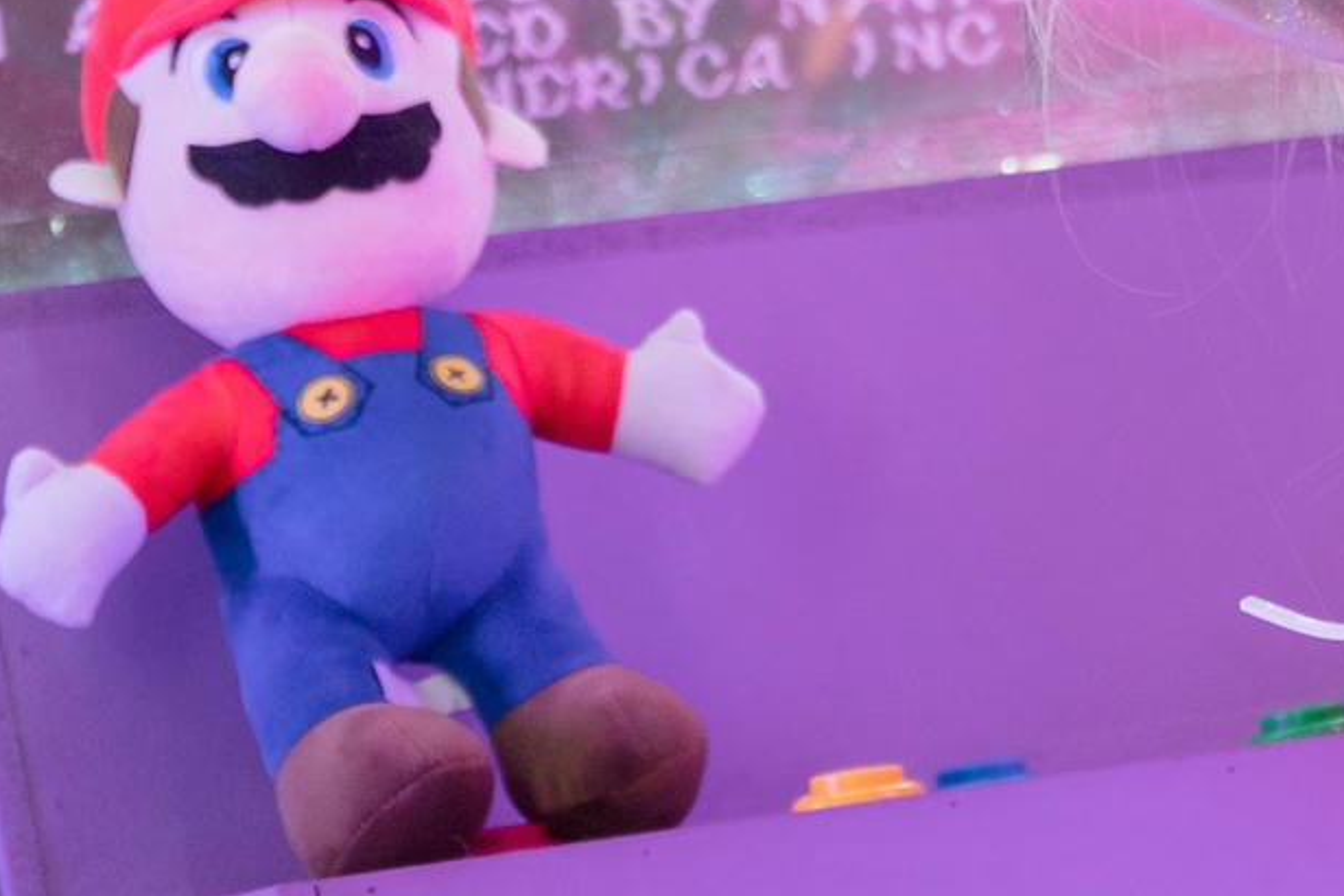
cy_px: -1202
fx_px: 12154
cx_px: 1130
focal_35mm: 326
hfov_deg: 6.3
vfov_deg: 4.1
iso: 1000
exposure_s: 1/100
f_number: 3.5
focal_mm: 57.1
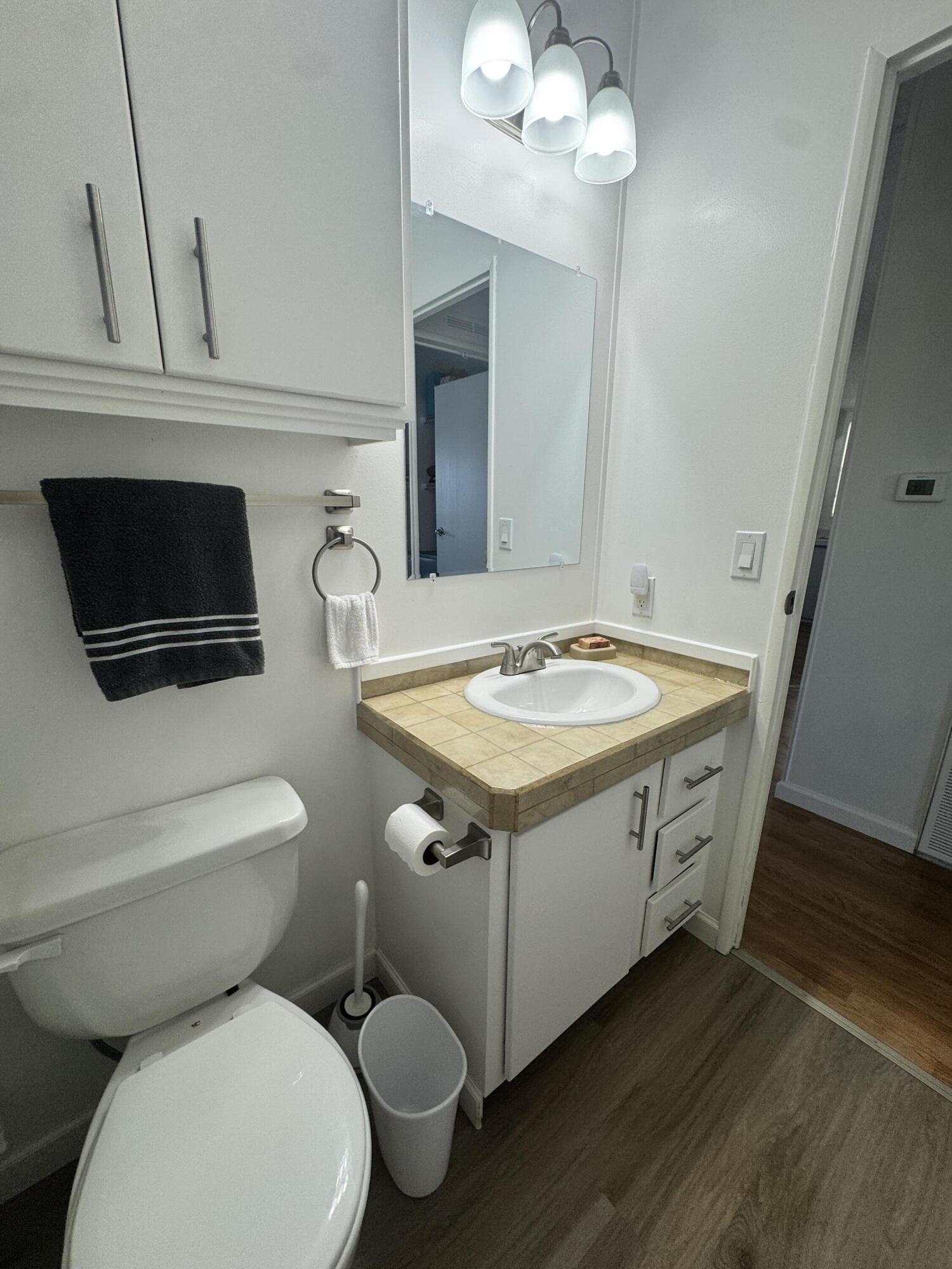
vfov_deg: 102.1
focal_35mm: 14
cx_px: 476
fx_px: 513
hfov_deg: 85.7
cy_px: 634
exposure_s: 1/120
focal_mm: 2.22
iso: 80
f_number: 2.2
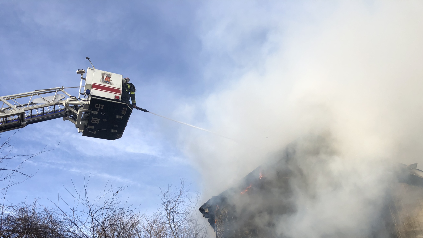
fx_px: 348
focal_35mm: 31
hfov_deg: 62.6
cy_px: 160
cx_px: 213
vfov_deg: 37.4
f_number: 1.8
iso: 20
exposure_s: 1/1736
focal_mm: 3.99
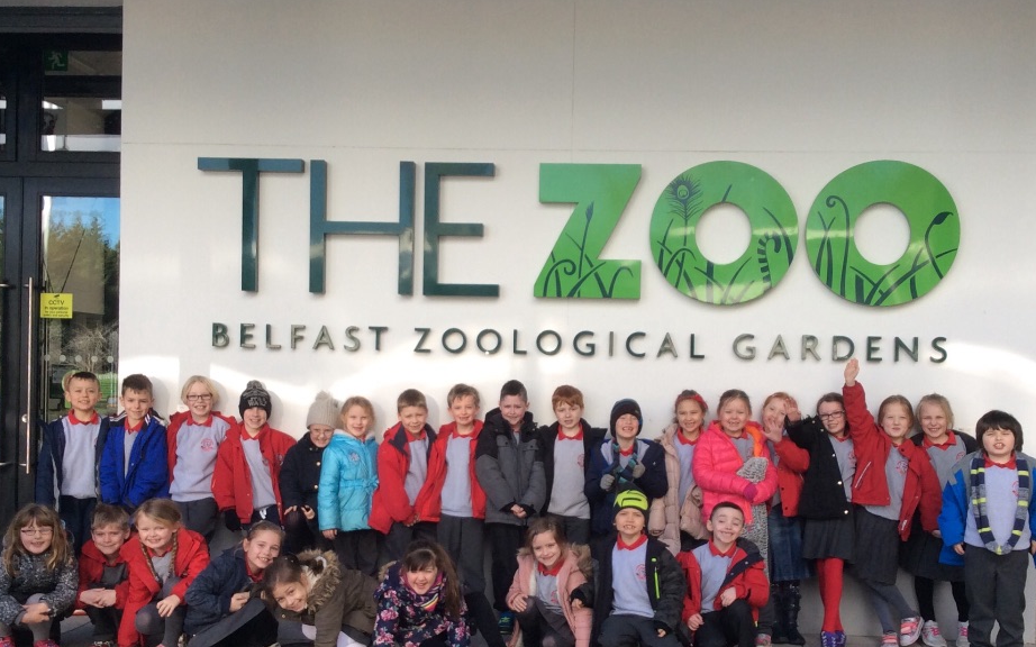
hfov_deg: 54.0
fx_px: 1016
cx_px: 527
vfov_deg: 35.1
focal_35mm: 36
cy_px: 404
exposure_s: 1/255
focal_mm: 3.3
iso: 32
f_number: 2.4
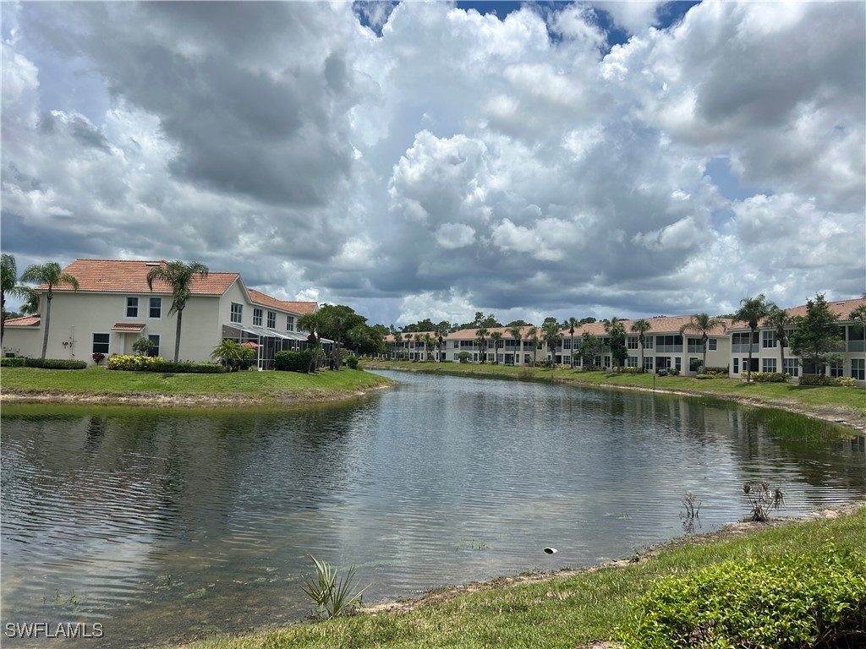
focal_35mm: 26
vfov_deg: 53.1
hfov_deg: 67.3
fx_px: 650
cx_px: 433
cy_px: 324
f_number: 1.5
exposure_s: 1/8696
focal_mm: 5.7
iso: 50
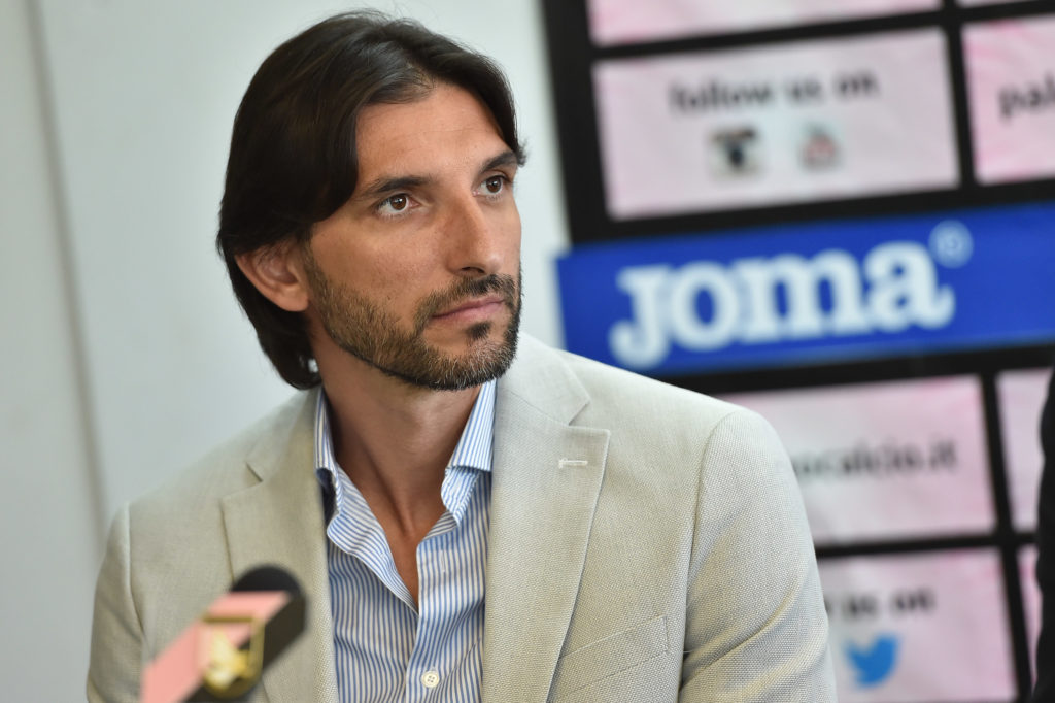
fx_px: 5859
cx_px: 528
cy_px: 352
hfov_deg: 10.3
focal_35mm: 200
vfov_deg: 6.9
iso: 2000
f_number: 3.2
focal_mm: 200
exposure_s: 1/200
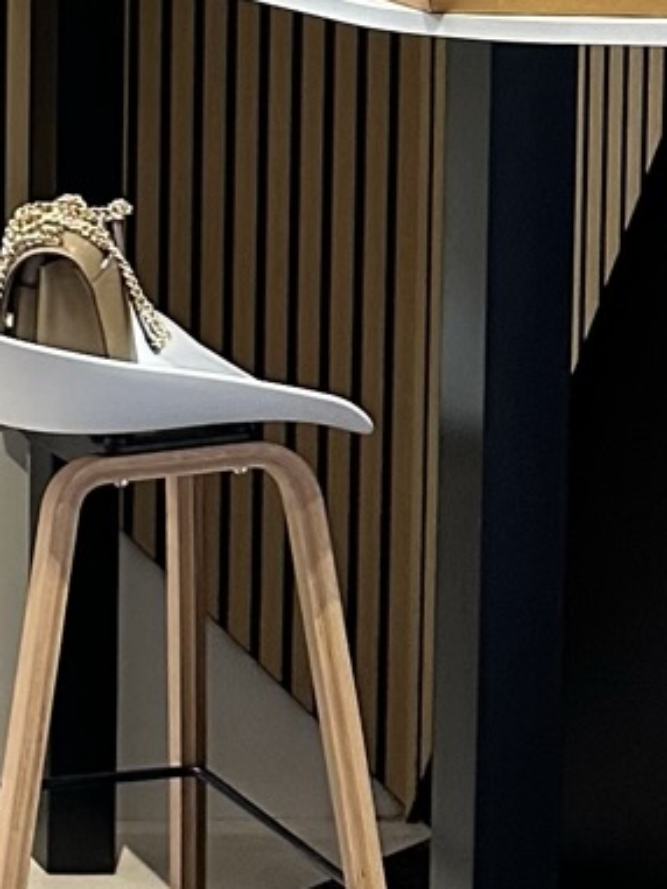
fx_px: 3312
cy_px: -215
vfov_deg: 14.7
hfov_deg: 10.0
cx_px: -935
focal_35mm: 129
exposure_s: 1/100
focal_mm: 6.86
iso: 200
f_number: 1.78
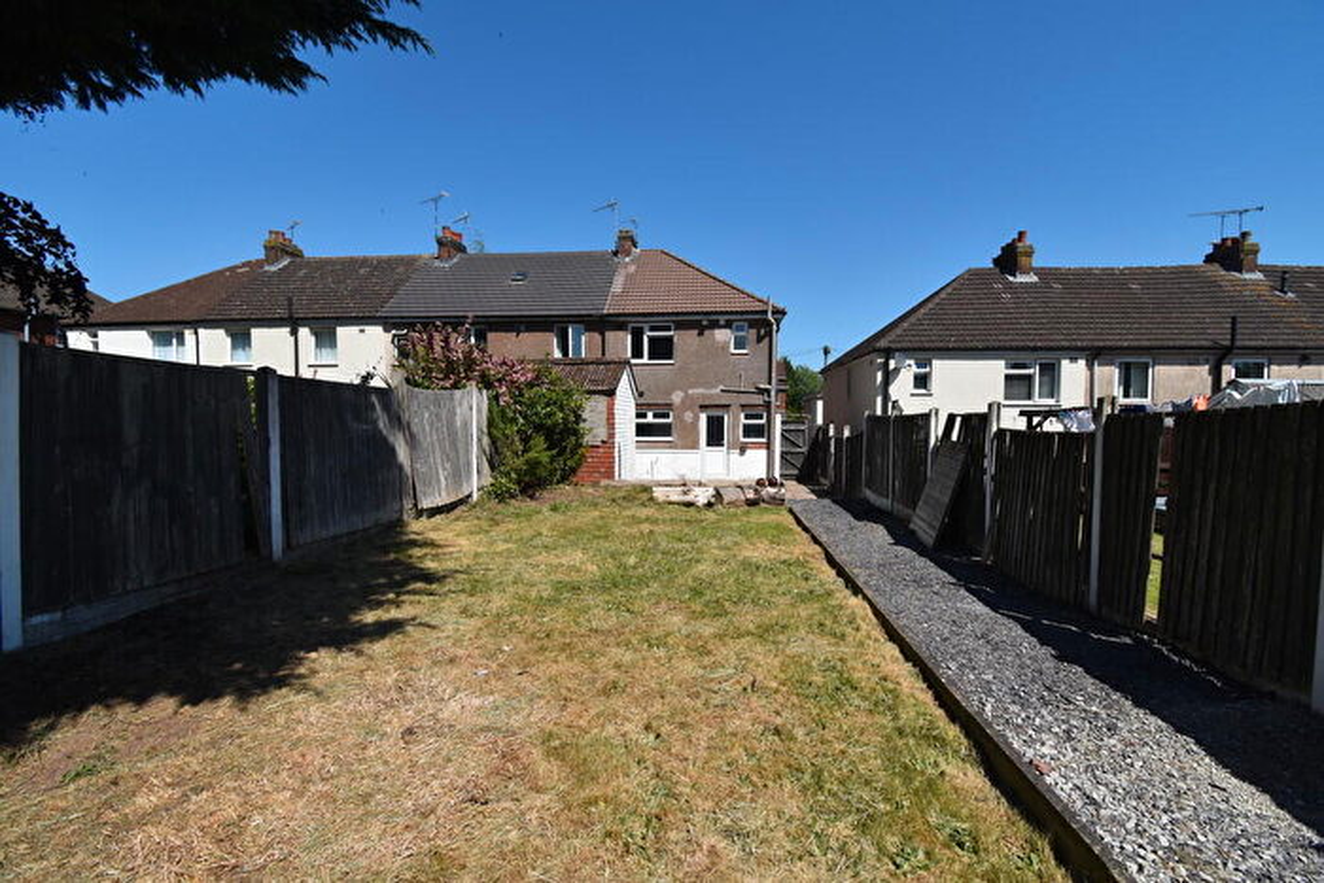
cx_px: 662
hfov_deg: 100.4
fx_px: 552
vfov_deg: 77.4
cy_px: 442
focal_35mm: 15
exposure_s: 1/400
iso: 200
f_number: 10
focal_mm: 10
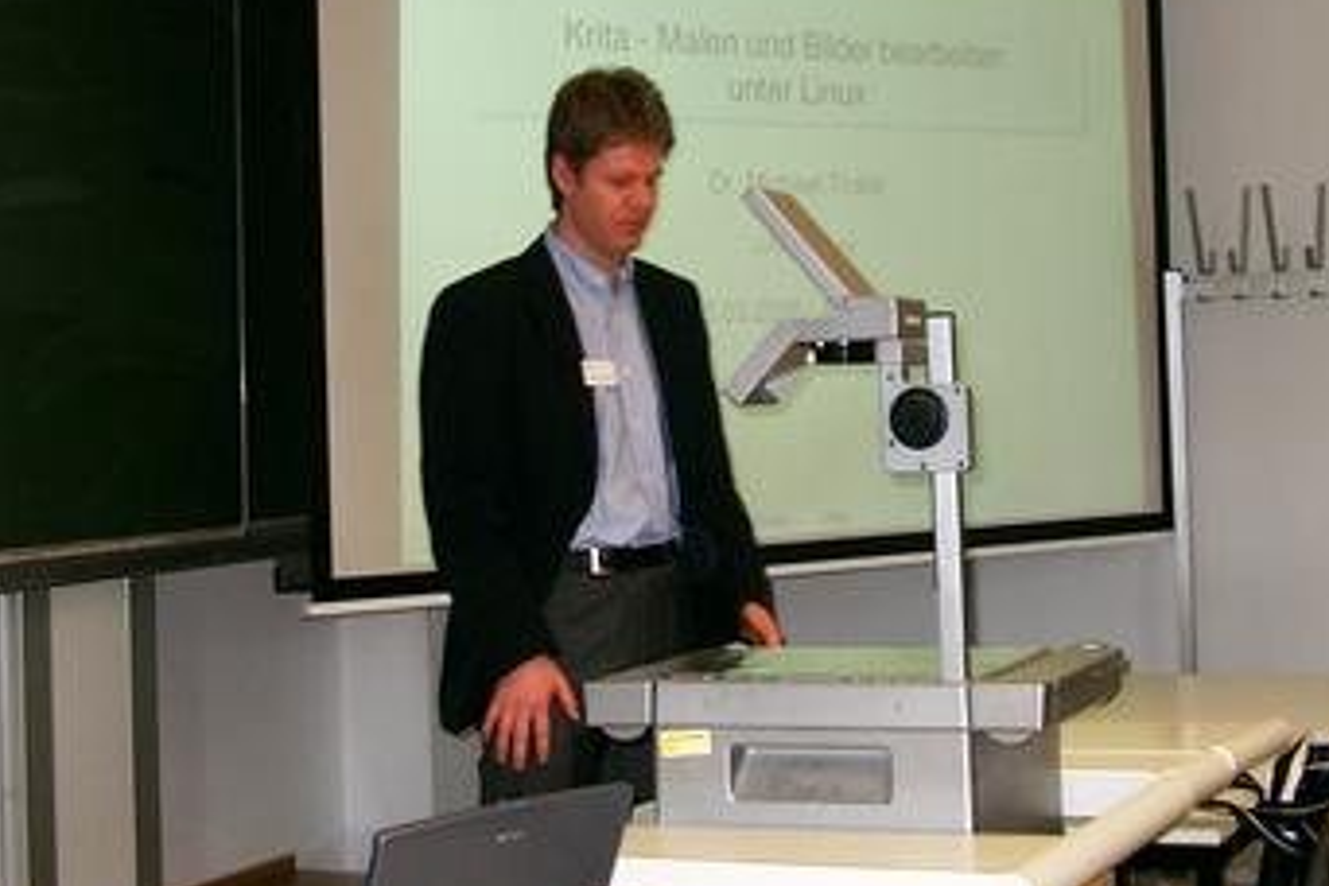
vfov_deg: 18.8
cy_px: 194
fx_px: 2658
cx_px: 734
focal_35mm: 72
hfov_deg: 28.1
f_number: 2.6
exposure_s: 1/60
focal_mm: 7.6
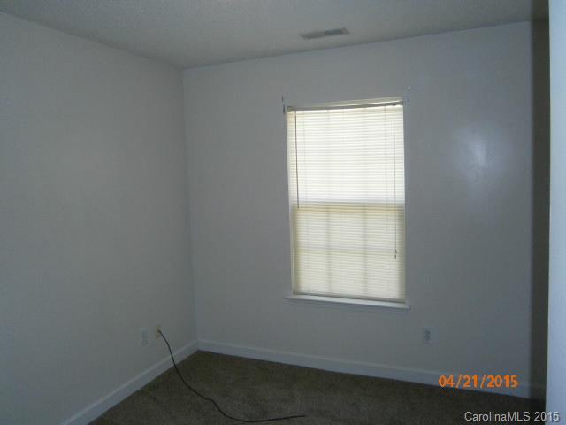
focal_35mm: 26
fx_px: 425
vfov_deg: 53.1
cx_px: 283
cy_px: 212
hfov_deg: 67.3
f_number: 2.8
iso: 400
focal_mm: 4.7
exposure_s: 1/250
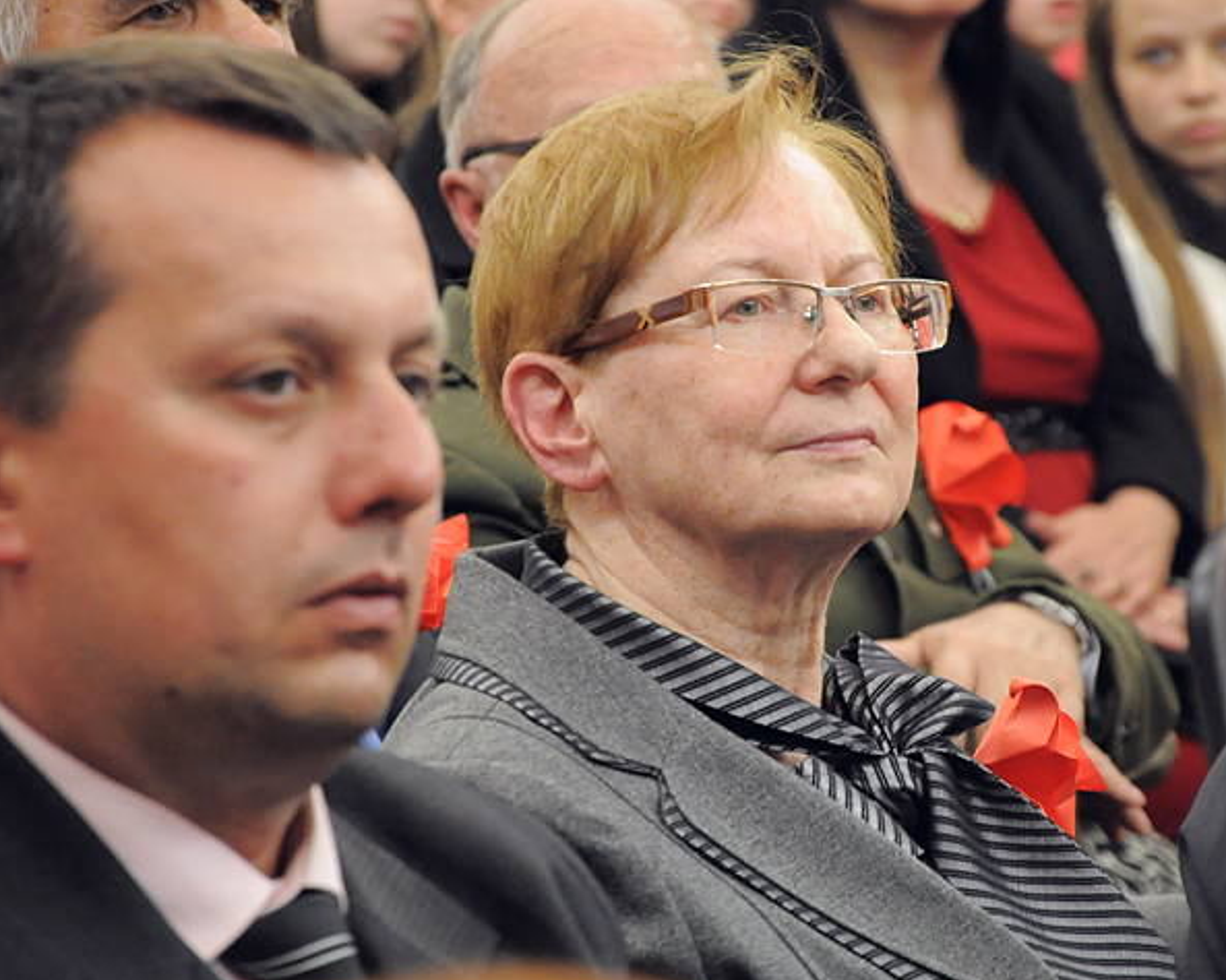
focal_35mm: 212
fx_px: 7678
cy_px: 499
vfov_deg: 7.3
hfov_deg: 9.1
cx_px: 829
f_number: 5.6
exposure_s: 1/60
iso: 2500
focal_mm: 105
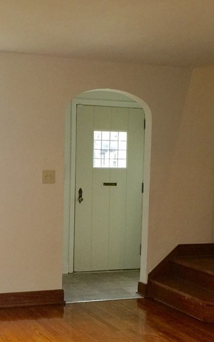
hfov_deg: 21.2
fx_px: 569
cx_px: 70
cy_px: 225
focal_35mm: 61
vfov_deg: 33.2
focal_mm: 4.15
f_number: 2.2
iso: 80
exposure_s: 1/15
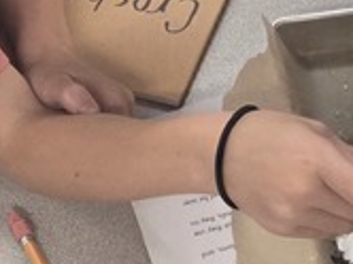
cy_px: 194
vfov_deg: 10.4
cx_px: 200
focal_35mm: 142
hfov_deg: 13.9
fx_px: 1446
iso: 500
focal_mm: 5.4
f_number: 1.8
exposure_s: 1/120
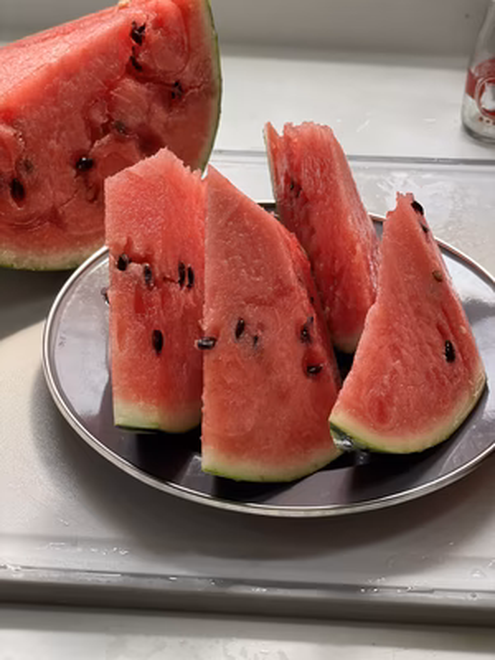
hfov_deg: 28.0
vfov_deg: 36.8
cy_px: 330
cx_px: 248
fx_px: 991
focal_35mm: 52
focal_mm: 6
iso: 50
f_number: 2
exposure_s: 1/122
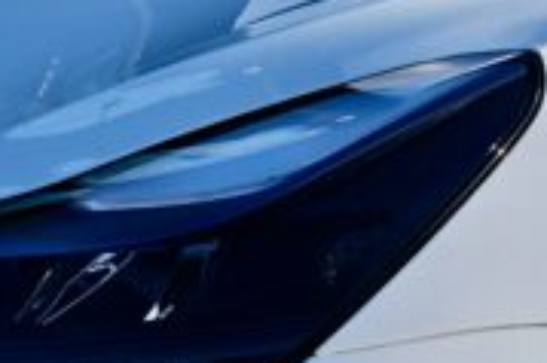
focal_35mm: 107
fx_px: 1624
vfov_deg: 12.7
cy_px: 339
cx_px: 458
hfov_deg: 18.9
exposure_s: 1/400
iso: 100
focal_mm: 24
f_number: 7.1
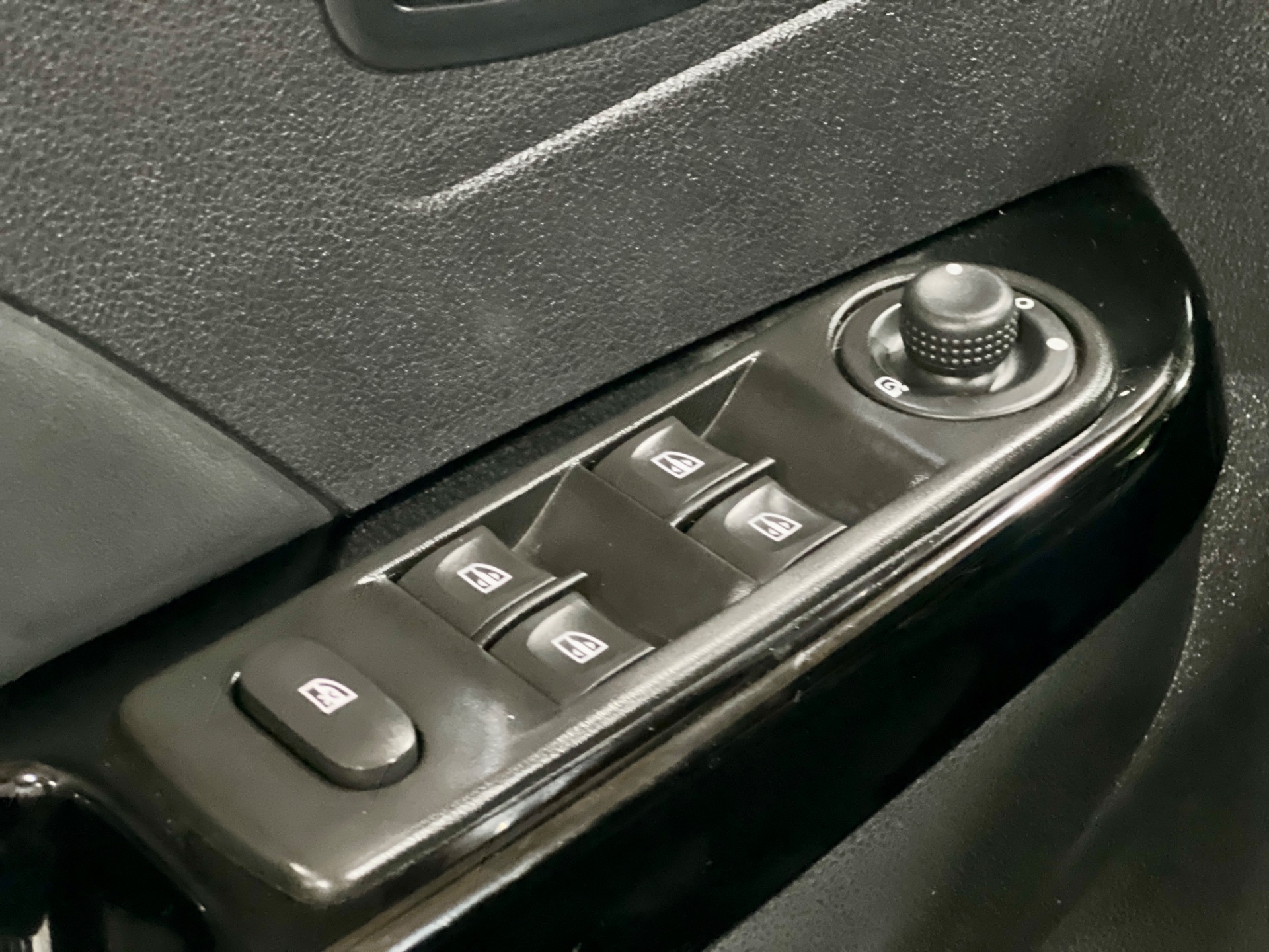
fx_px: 2823
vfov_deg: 19.1
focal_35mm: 77
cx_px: 634
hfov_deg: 25.3
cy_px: 476
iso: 1600
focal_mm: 9
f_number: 2.8
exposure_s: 1/15
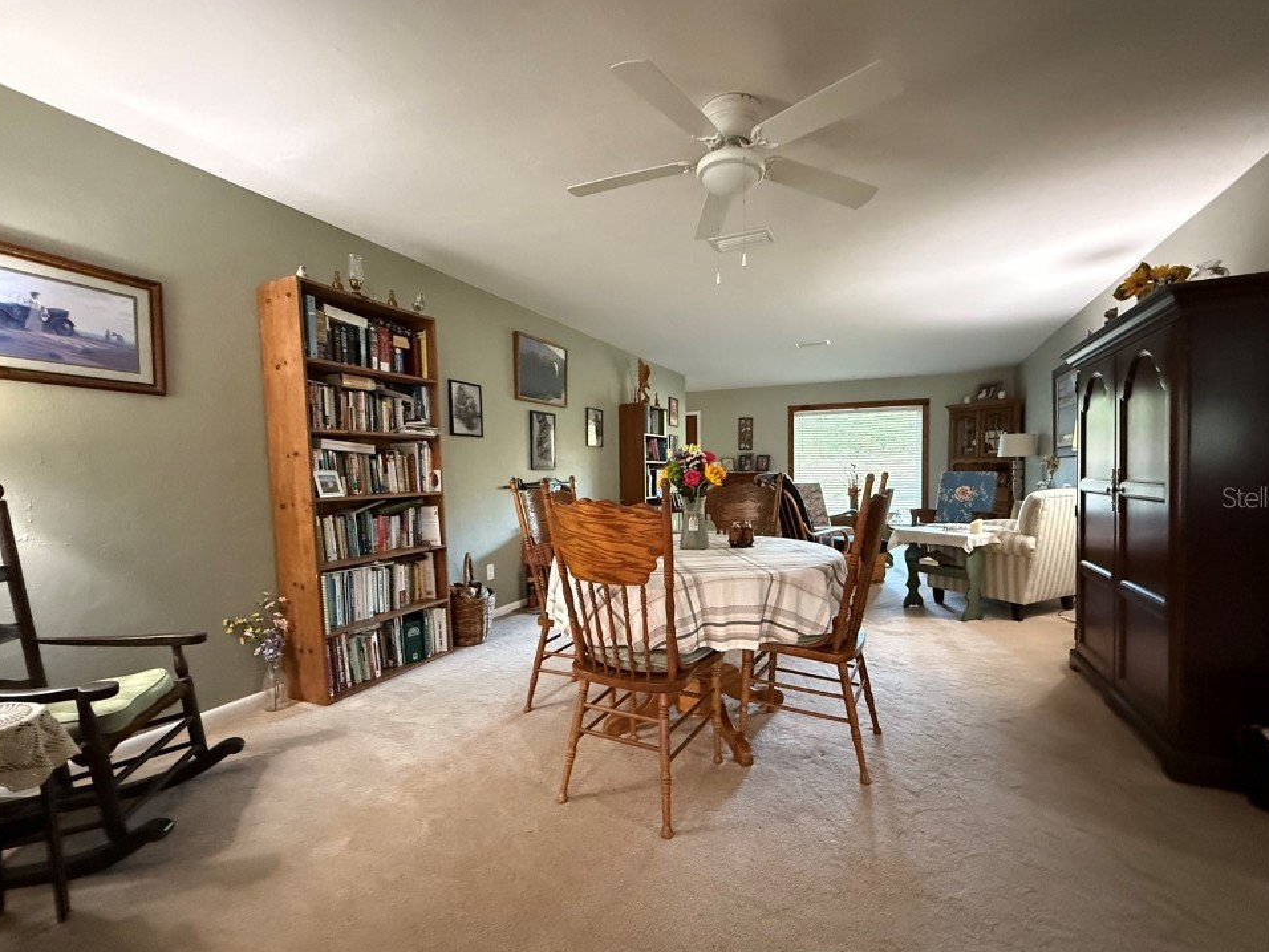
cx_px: 668
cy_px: 497
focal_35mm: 15
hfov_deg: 98.1
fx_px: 550
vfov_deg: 81.7
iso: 1250
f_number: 2.2
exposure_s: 1/40
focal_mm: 2.22
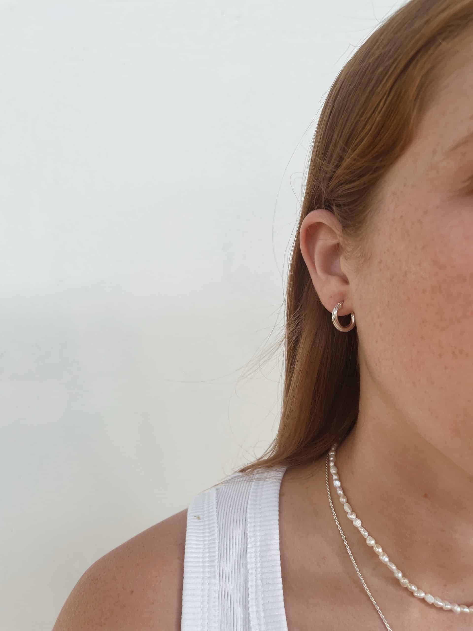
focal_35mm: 26
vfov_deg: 67.3
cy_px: 316
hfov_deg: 53.1
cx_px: 236
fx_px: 474
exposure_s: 1/545
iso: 32
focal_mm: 5.1
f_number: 1.6
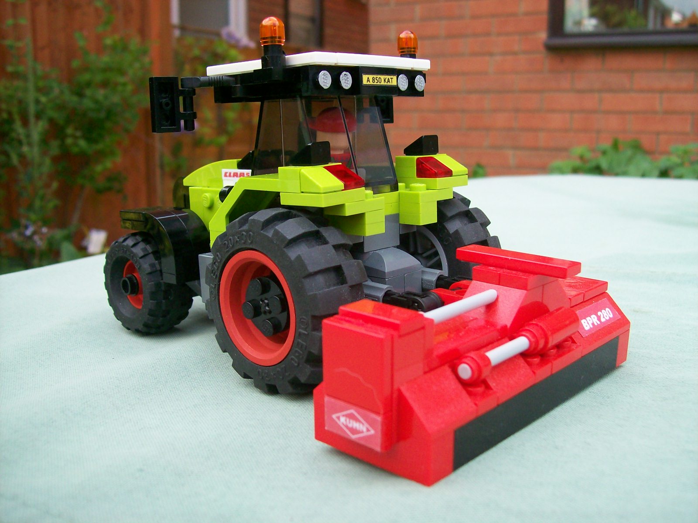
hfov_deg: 51.4
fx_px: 726
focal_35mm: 36
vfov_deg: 39.7
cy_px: 262
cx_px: 349
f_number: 2.7
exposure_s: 1/323
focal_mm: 6
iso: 80
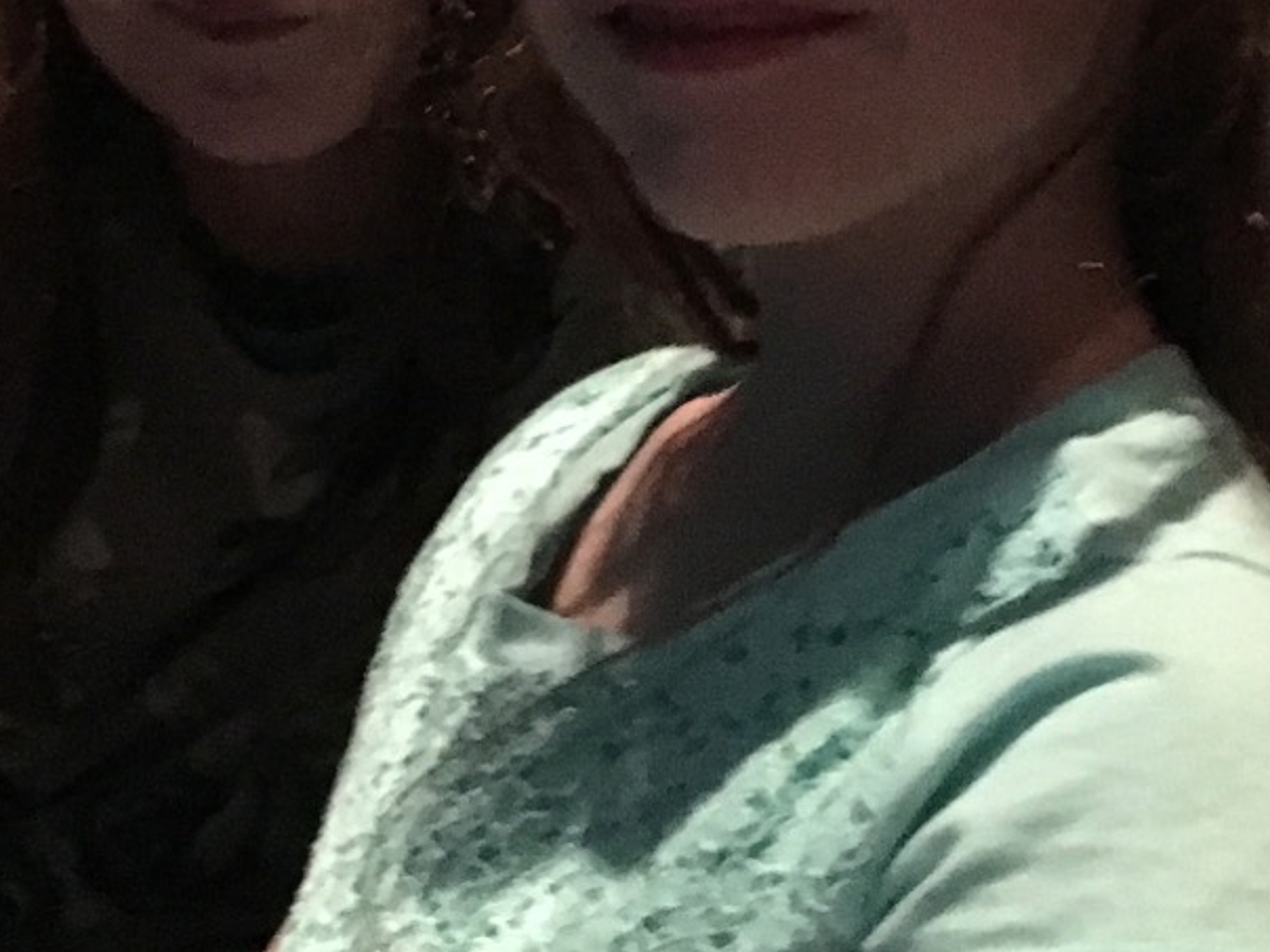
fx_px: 3522
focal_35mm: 96
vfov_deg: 15.0
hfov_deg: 20.3
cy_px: -143
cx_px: 946
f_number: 2.2
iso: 800
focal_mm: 4.15
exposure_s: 1/15
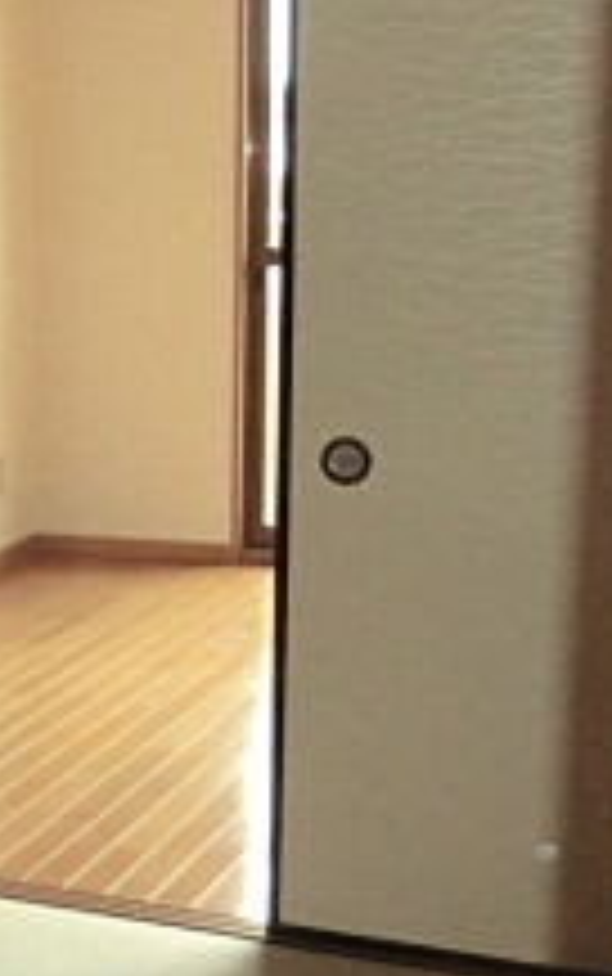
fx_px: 1998
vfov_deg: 27.4
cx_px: -693
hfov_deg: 14.0
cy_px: 567
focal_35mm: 75
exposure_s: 1/50
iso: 400
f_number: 3.2
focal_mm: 4.3
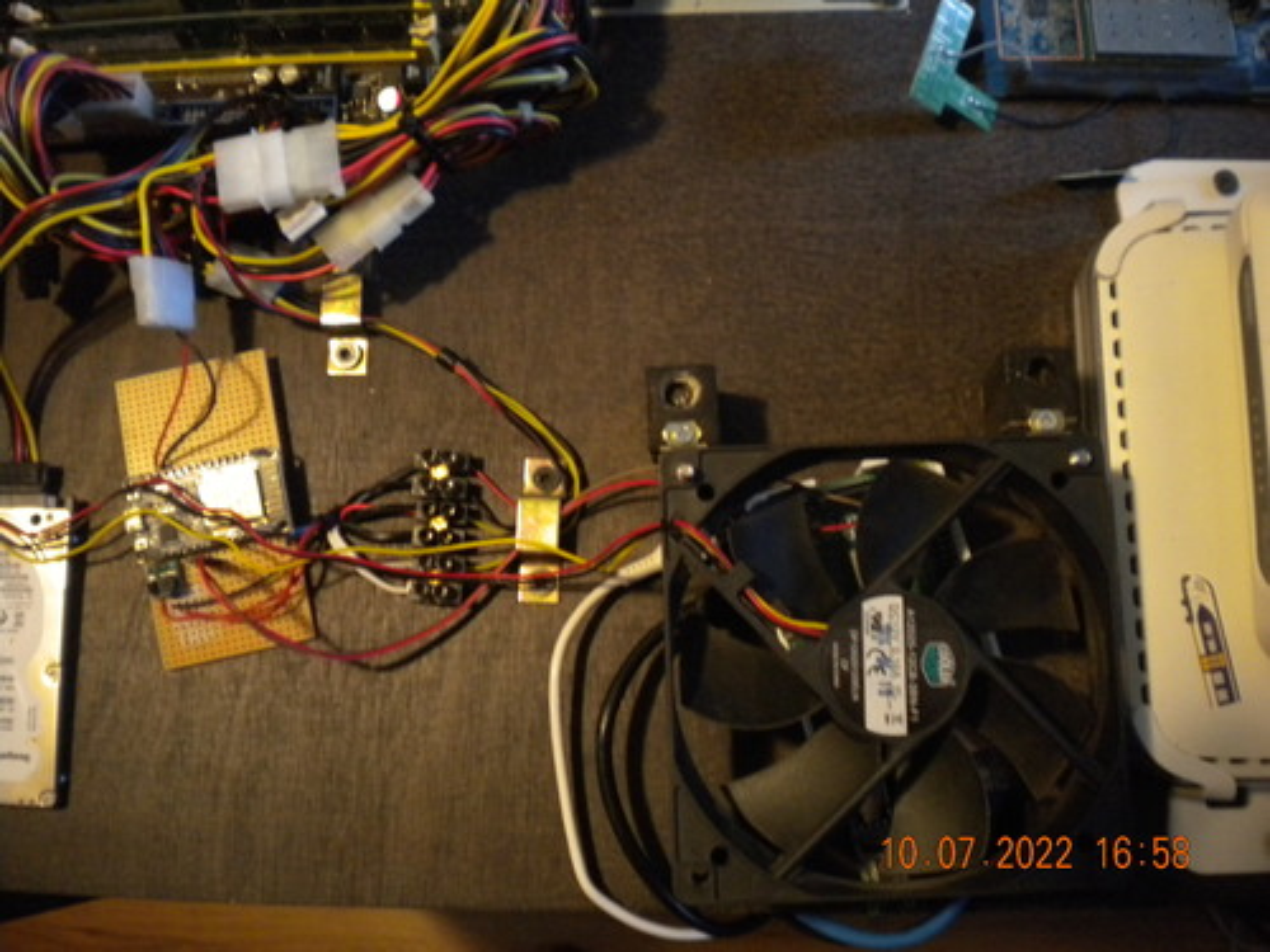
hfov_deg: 52.6
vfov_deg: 40.7
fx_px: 1284
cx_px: 635
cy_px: 476
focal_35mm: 35
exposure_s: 1/6.5
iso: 400
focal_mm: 6.3
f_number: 3.1
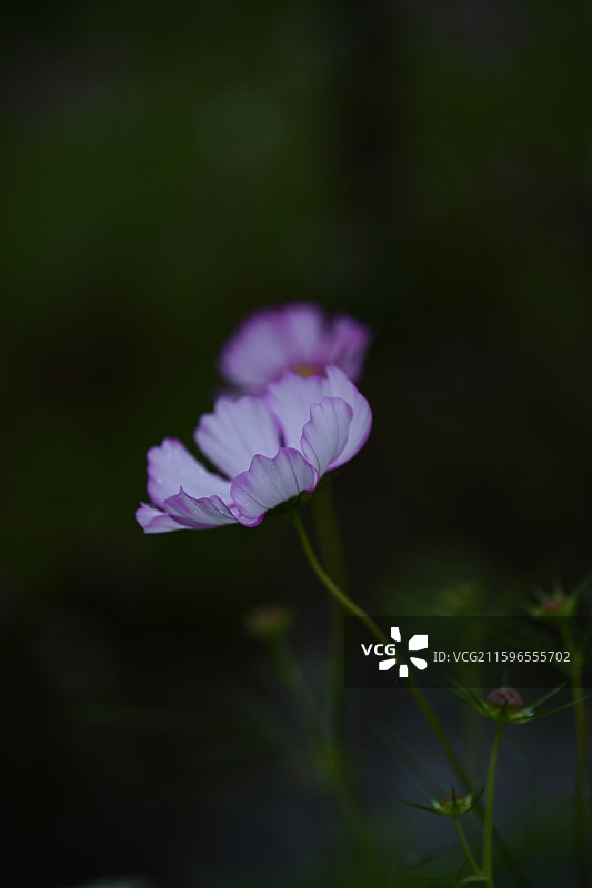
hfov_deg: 11.4
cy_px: 444
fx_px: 2961
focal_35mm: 120
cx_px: 296
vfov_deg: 17.1
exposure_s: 1/500
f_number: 4
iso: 160
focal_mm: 120
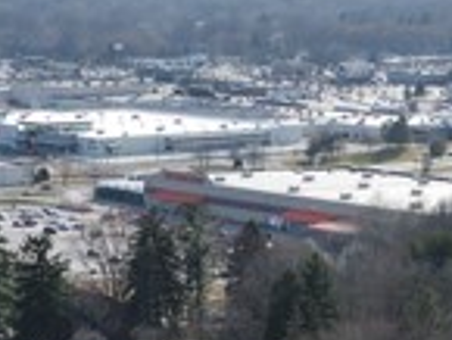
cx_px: 87
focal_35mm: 169
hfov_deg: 11.6
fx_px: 2209
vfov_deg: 8.3
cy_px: 730
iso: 100
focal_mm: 6.72
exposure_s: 1/2500
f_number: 1.7
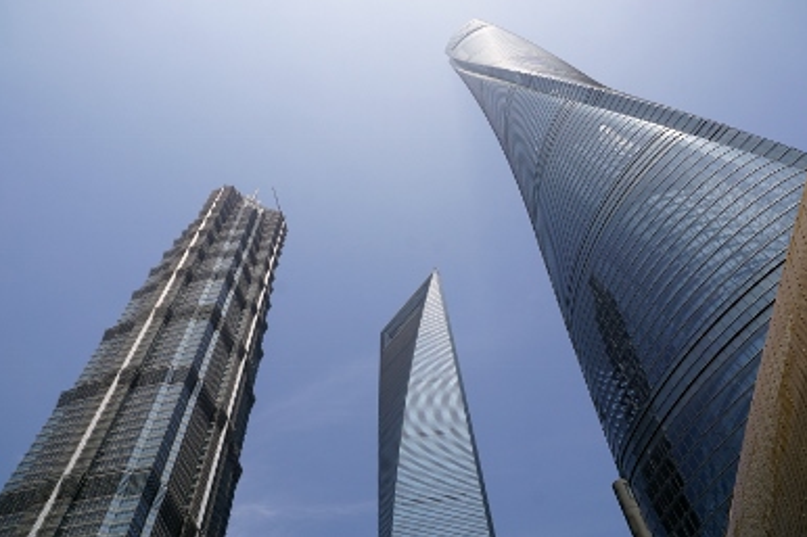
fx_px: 627
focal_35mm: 28
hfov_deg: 65.5
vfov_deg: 46.4
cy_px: 260
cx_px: 410
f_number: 10
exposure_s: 1/400
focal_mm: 18
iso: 100
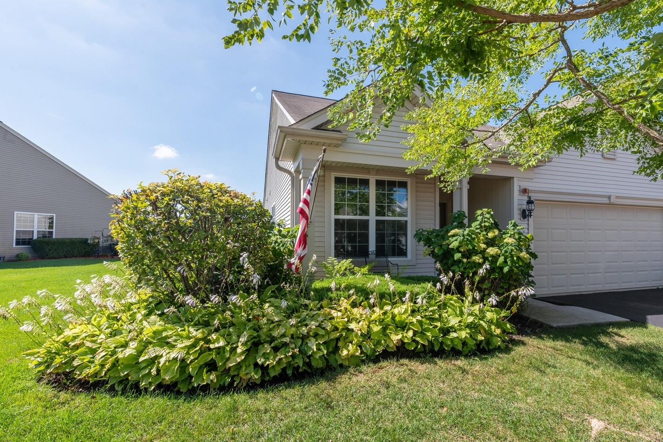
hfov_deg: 92.8
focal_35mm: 17
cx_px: 372
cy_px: 231
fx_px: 313
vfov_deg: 70.4
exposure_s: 1/160
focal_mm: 15
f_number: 11
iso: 200
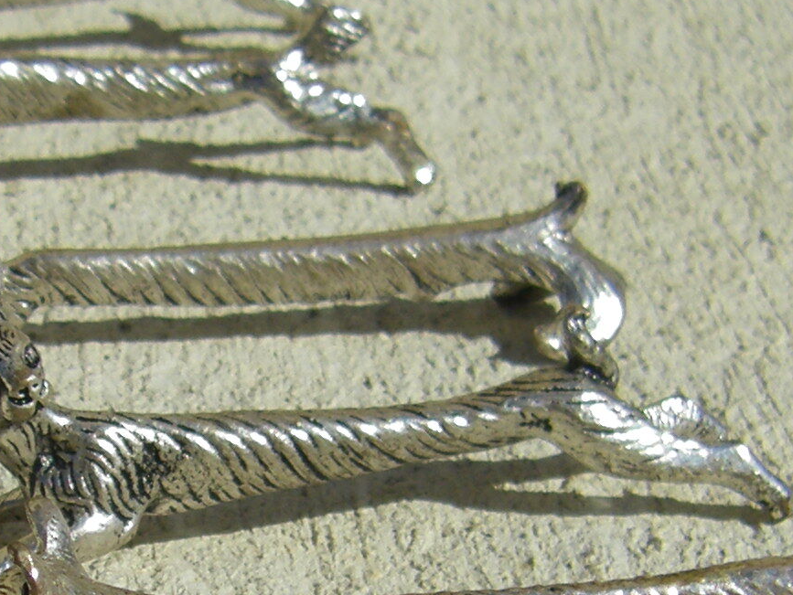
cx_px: 296
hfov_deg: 13.8
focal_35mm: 143
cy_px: 566
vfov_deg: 10.3
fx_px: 3277
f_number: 7
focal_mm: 6.3
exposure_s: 1/500
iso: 64
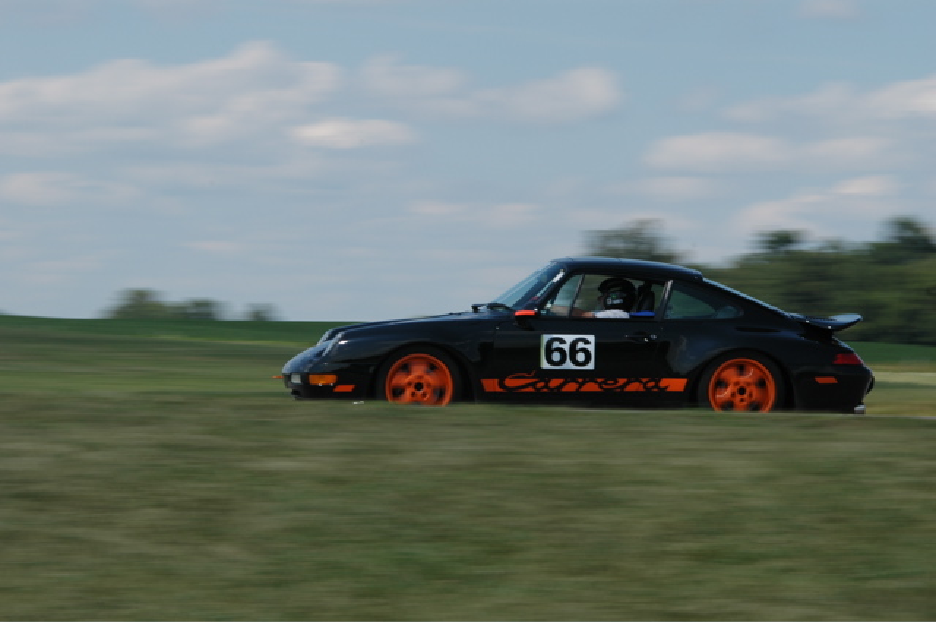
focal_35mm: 165
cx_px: 468
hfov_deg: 12.5
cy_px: 311
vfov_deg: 8.3
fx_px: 4285
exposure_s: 1/160
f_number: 18
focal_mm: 110
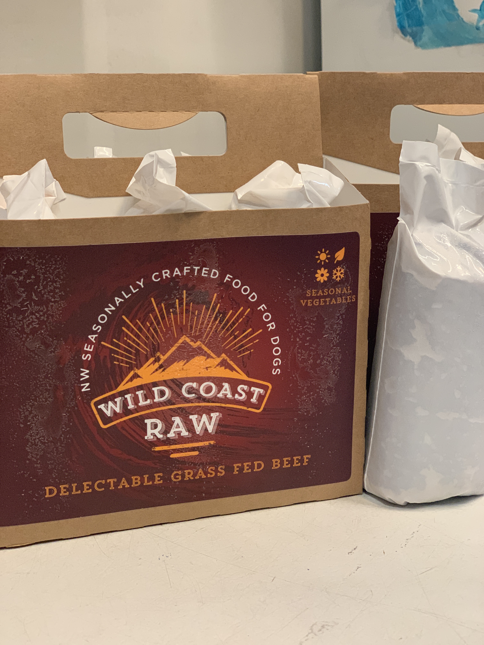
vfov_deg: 36.8
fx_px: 969
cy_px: 322
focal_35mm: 52
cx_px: 242
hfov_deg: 28.0
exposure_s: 1/60
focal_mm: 6
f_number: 2.4
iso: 250
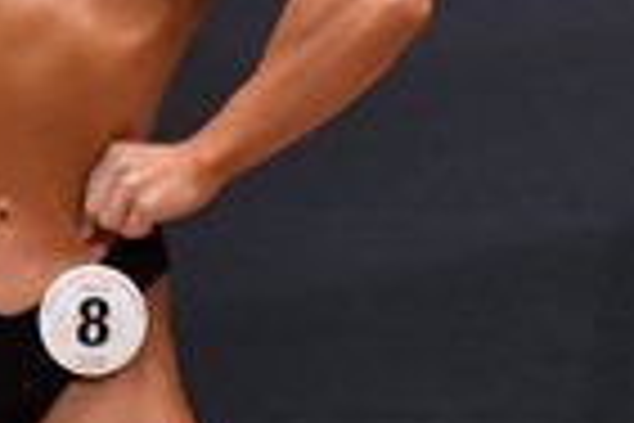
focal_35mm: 1480
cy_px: 428
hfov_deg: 1.4
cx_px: 1113
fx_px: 26062
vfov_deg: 0.9
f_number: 5.6
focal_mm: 180
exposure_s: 1/400
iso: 6400
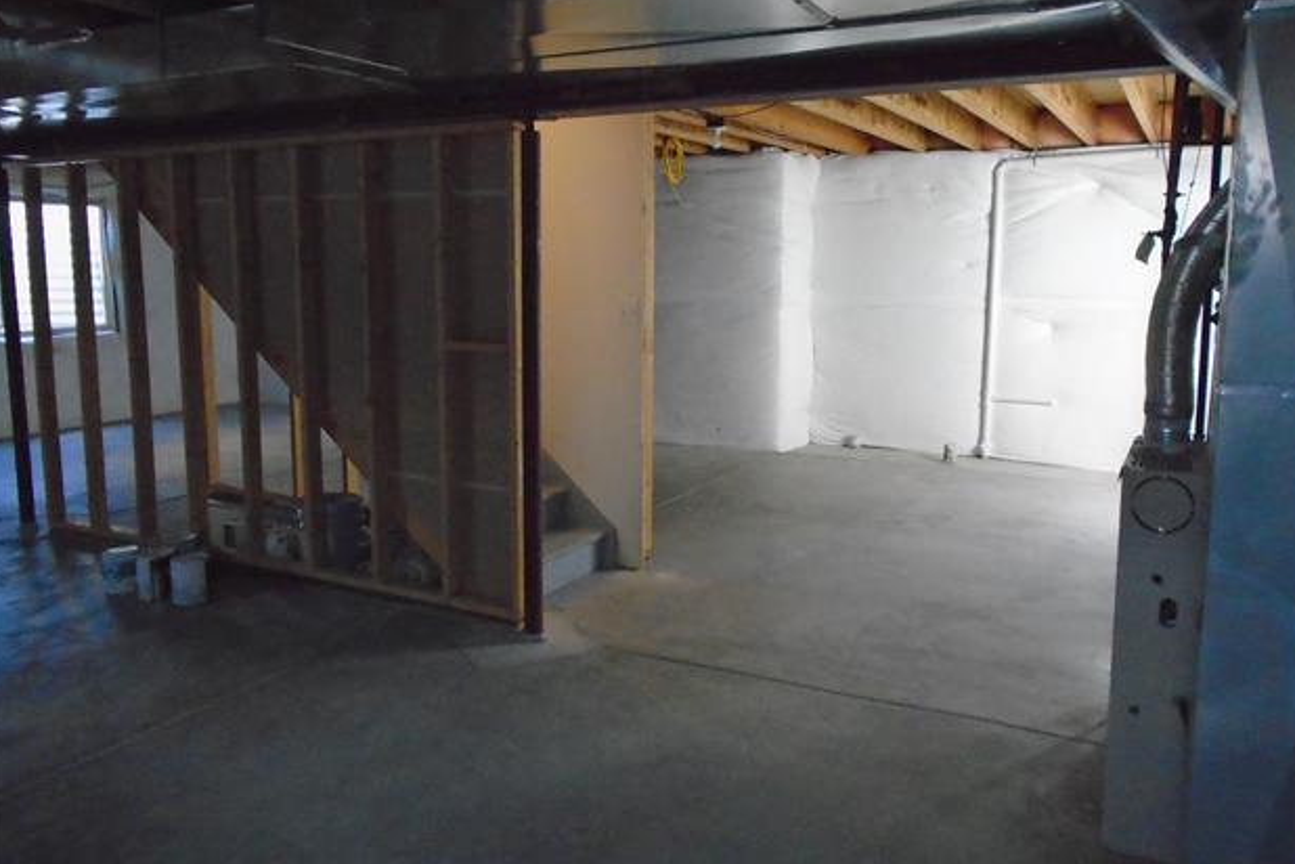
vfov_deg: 46.3
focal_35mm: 28
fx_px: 1007
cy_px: 393
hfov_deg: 65.5
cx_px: 656
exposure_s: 1/60
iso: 1000
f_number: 3.2
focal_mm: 4.6
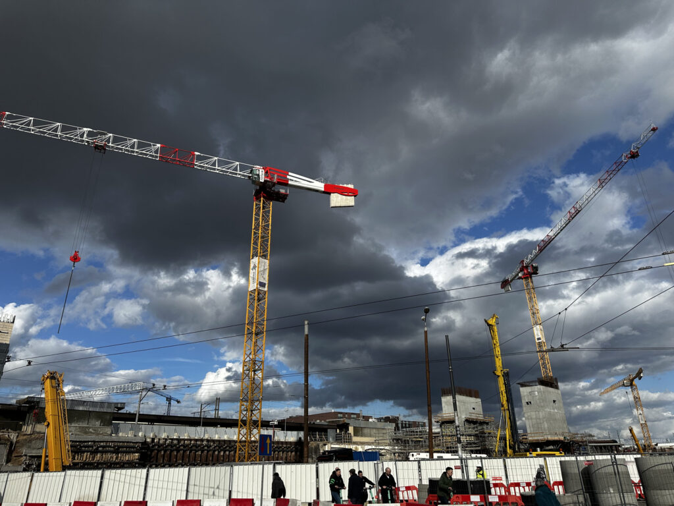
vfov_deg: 56.8
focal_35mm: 24
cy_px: 253
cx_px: 337
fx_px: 467
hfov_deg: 71.6
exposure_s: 1/6211
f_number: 1.78
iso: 80
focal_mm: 6.86
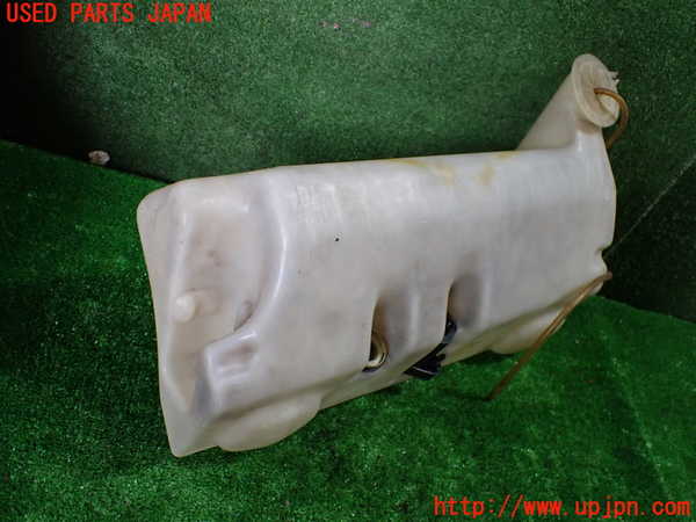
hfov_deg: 60.0
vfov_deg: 46.8
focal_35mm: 30
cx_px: 348
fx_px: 603
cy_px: 261
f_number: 2.3
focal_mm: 5.4
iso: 400
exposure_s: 1/125
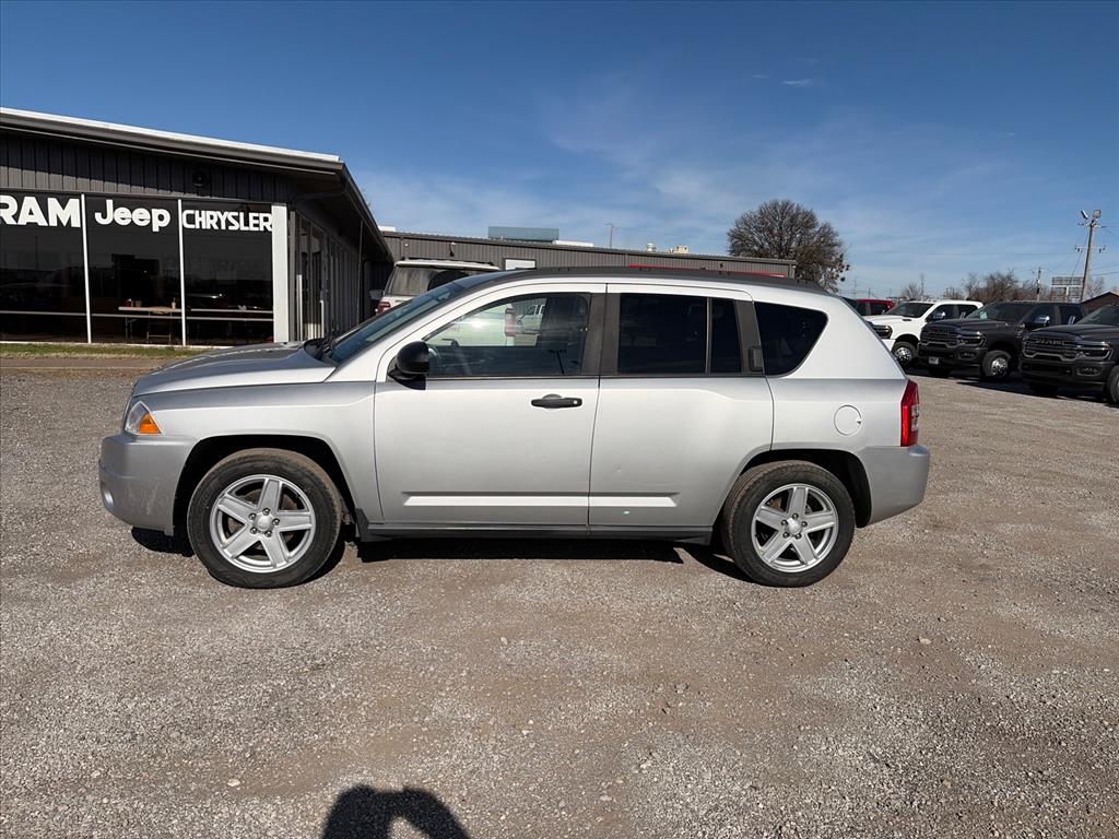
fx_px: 840
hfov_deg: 67.3
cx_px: 560
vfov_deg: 53.1
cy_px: 420
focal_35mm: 26
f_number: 1.6
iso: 50
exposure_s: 1/10101
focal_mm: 5.96
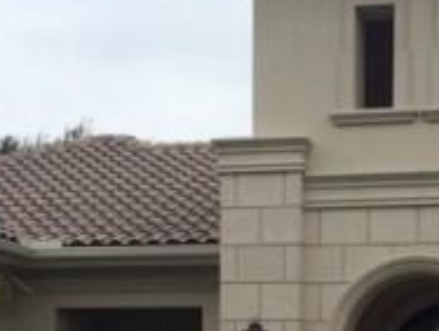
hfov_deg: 19.5
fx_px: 1258
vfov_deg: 14.3
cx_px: 380
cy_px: 453
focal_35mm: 99
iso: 32
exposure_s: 1/977
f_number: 2.2
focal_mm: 4.15
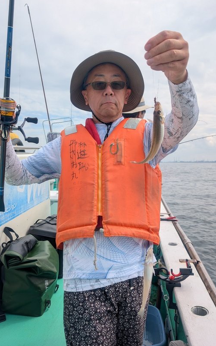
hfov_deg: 46.0
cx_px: 100
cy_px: 173
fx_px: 254
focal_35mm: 27
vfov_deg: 68.4
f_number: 1.68
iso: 20
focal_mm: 6.9
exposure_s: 1/1241
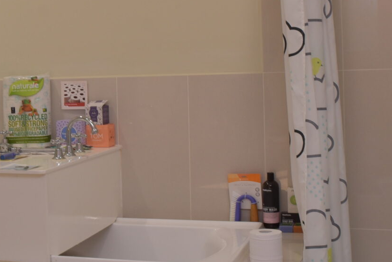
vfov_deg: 18.4
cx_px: 31
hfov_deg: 26.3
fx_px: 806
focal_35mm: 74
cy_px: 103
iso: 400
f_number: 7.1
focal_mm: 24
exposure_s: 1/80
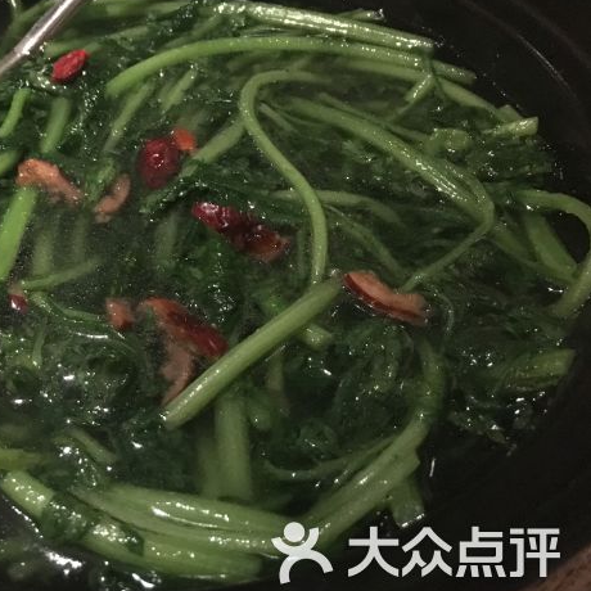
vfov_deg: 42.8
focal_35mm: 39
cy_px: 282
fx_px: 753
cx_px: 144
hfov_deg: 41.5
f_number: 2.2
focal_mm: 4.15
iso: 800
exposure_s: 1/17
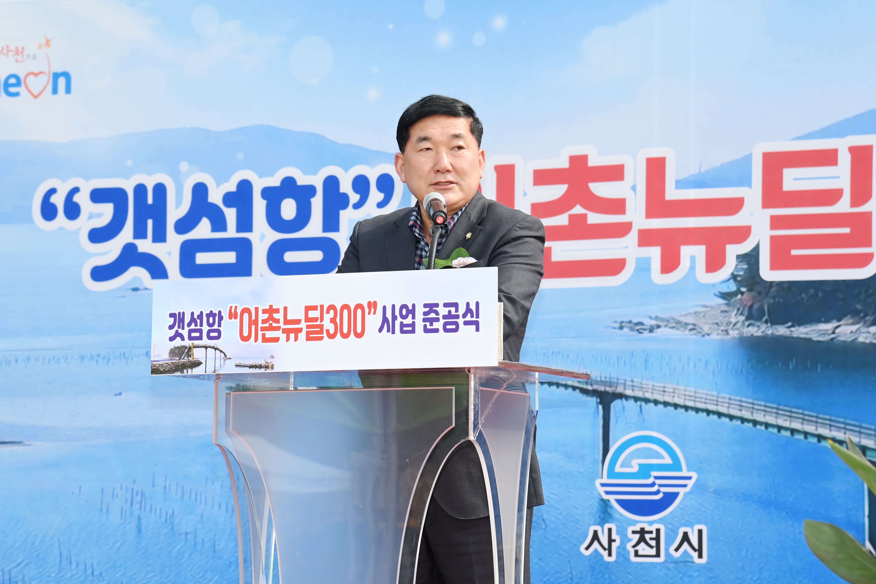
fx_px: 2384
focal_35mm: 98
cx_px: 438
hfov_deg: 20.8
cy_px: 292
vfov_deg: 14.0
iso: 400
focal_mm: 98
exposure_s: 1/640
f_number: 7.1
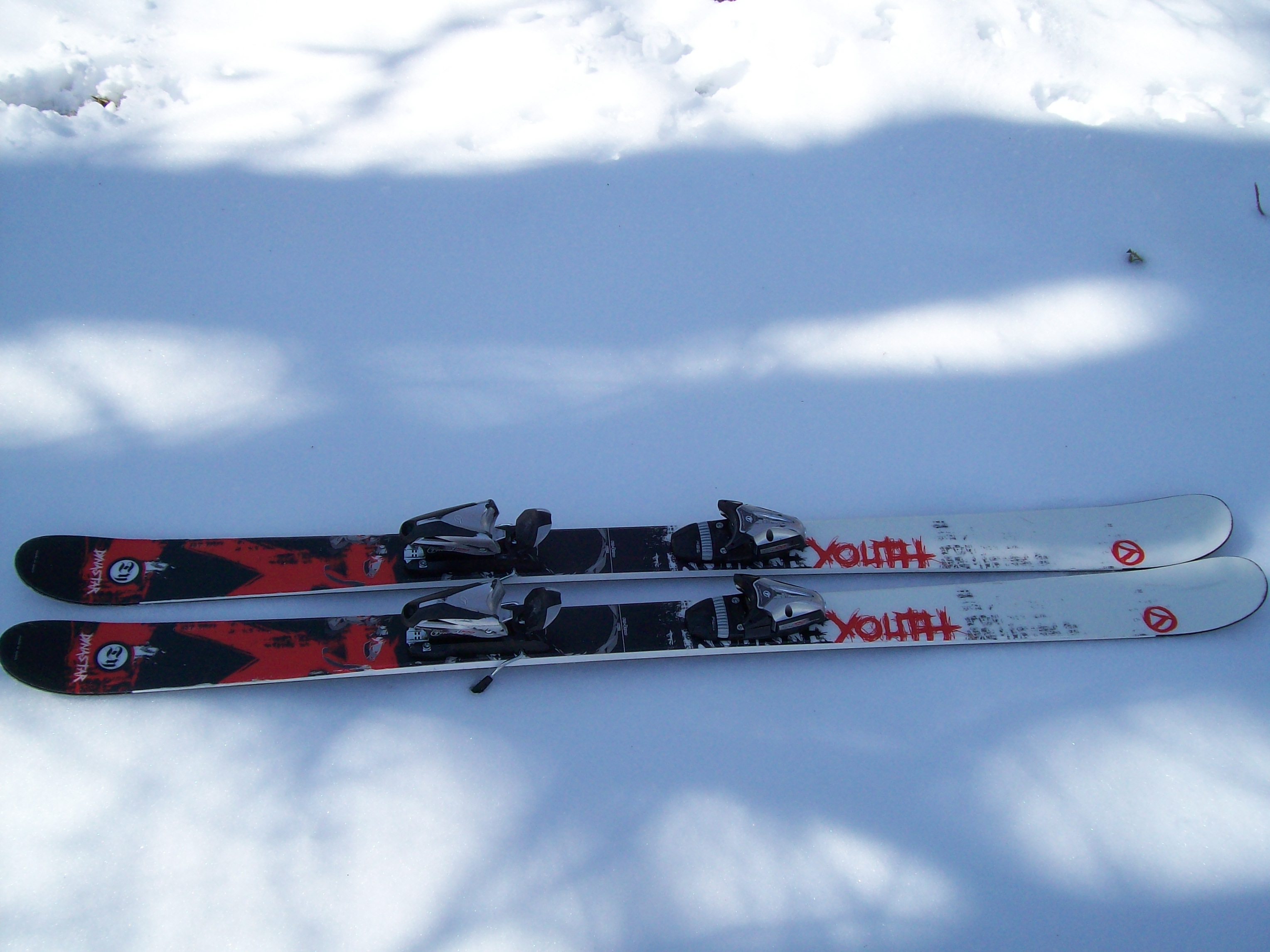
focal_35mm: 36
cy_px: 476
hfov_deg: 51.4
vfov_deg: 39.7
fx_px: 1321
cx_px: 635
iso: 80
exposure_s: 1/317
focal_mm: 6
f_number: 4.8
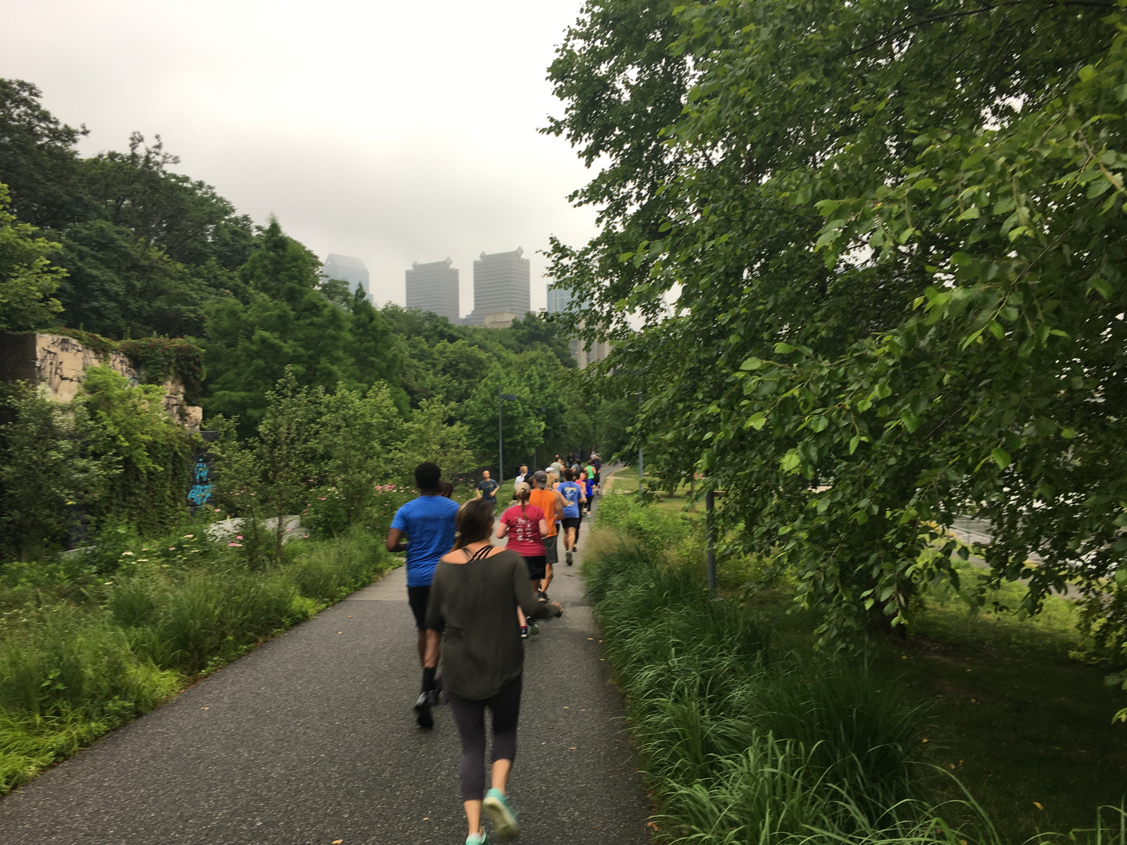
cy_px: 422
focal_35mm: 29
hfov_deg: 61.7
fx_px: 944
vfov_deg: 48.2
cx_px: 564
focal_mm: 4.15
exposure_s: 1/60
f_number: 2.2
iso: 25
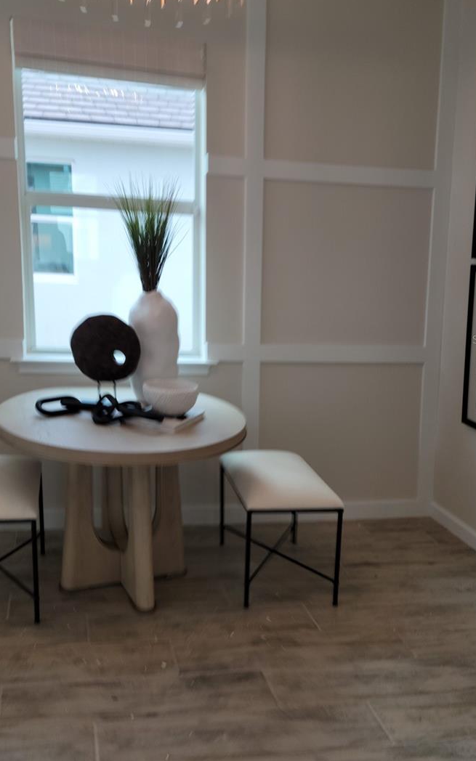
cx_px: 197
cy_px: 339
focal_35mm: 34
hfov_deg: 37.2
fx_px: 706
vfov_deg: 56.6
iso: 32
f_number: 2
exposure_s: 1/120
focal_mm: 5.9
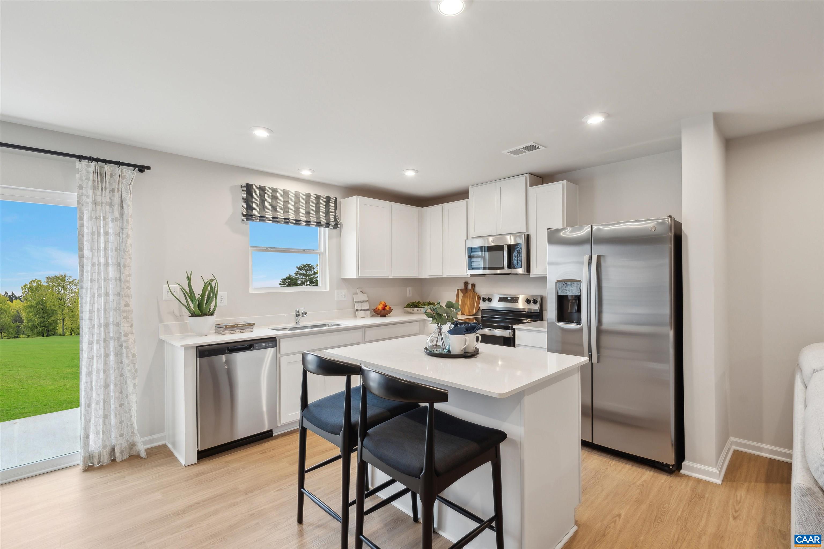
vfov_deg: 73.7
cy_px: 274
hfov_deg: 96.7
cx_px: 412
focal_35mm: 16
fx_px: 366
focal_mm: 16
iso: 200
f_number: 8
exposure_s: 1/15
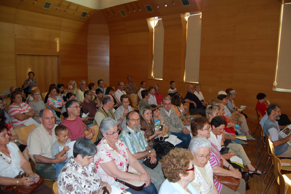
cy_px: 97
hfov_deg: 67.4
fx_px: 218
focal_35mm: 27
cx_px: 146
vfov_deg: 47.8
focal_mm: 18
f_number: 3.5
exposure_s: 1/60
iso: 400
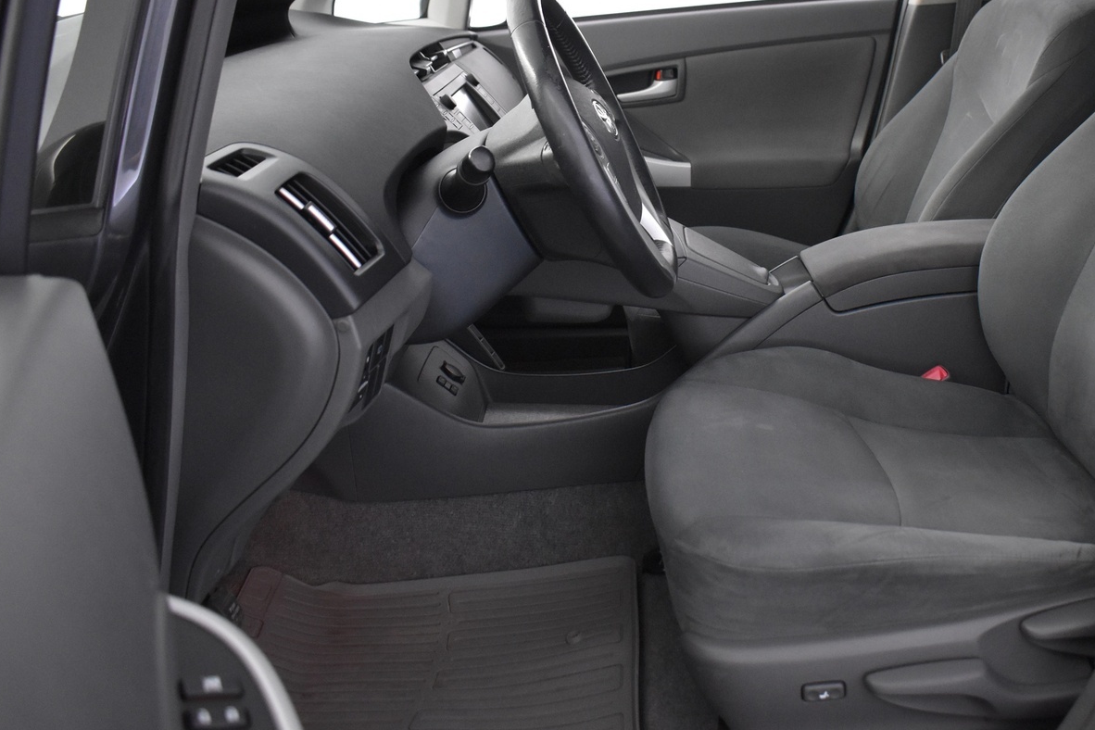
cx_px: 670
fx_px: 1125
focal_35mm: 37
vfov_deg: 35.6
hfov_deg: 51.5
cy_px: 245
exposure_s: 1/30
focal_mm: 18
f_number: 3.5
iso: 2500
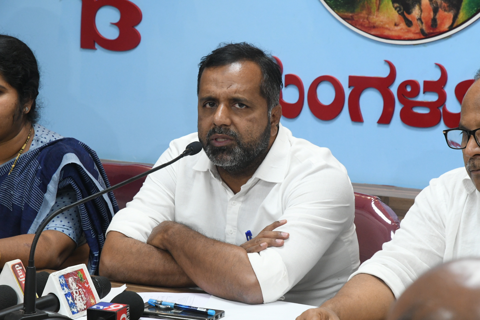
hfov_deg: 17.1
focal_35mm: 120
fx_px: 1600
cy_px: 160
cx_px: 240
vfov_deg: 11.4
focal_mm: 80
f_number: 8
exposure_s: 1/50
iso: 2500
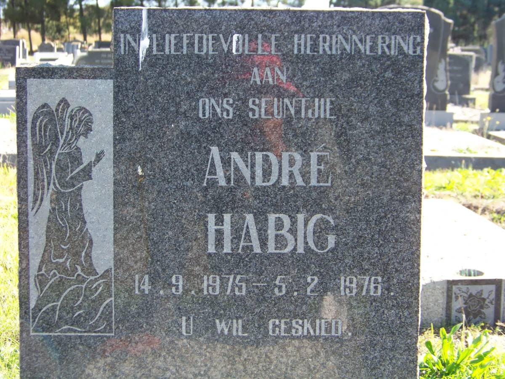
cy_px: 190
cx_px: 252
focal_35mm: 55
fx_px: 802
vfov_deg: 26.6
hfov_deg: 34.9
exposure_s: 1/125
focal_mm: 9.36
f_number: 3.2
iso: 64
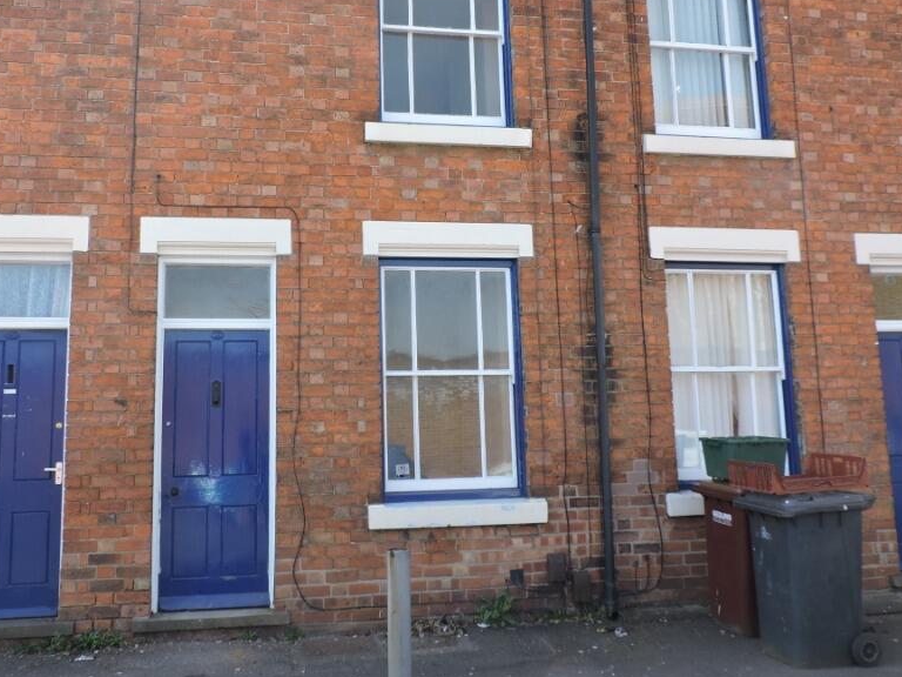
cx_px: 398
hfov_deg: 56.7
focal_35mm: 32
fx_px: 834
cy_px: 288
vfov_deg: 44.0
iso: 100
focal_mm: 4.3
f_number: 3
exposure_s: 1/250
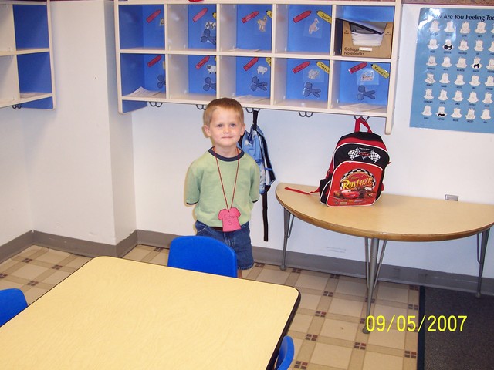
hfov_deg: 50.1
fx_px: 528
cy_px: 185
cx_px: 247
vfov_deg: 38.7
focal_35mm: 37
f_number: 2.8
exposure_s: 1/60
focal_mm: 5.6
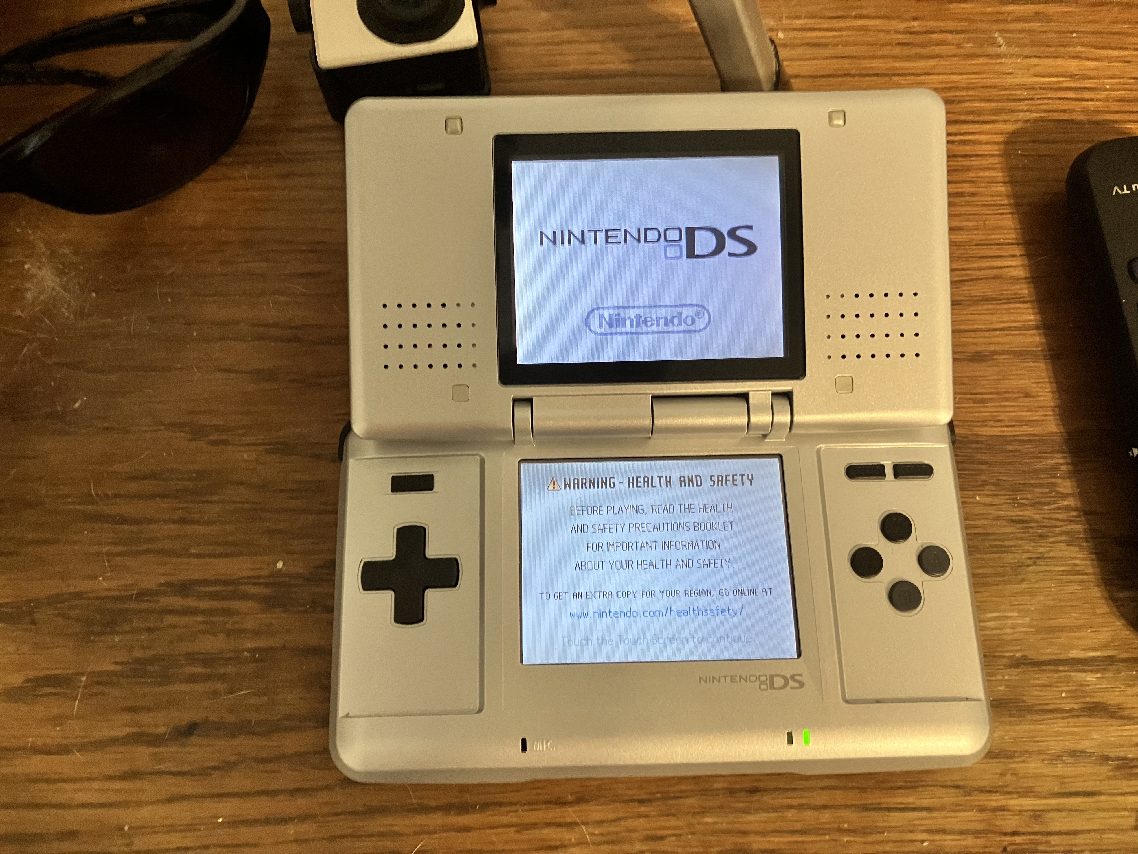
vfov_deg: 49.7
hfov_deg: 63.4
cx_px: 569
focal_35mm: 28
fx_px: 920
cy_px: 427
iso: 250
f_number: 1.8
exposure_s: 1/40
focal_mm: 3.99
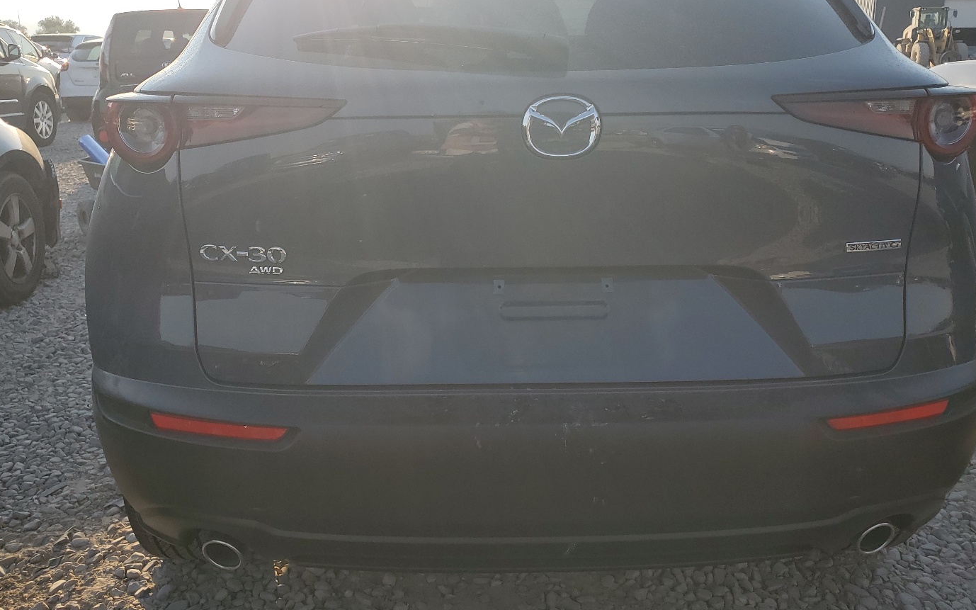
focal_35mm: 32
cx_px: 504
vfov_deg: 39.3
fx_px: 851
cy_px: 253
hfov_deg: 59.6
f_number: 1.5
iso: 50
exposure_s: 1/2500
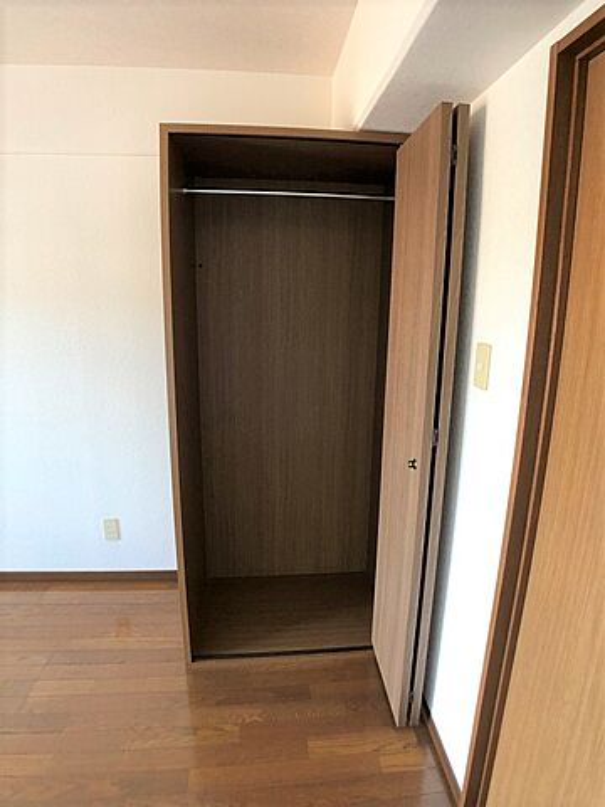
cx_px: 302
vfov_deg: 63.4
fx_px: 652
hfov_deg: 49.7
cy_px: 404
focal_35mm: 28
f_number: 1.8
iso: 40
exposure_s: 1/17
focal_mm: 3.99
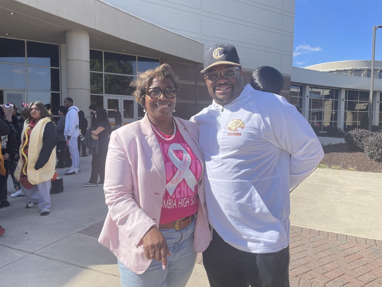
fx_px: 287
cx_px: 191
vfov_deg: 53.1
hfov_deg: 67.3
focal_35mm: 26
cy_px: 144
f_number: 1.6
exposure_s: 1/3300
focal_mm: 4.2
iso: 50
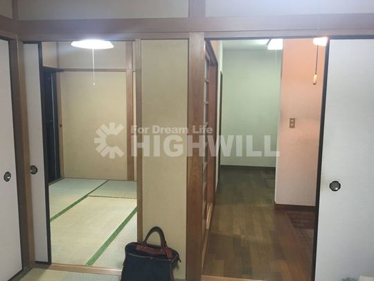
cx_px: 187
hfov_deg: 61.7
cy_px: 140
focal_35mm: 29
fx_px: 313
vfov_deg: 48.2
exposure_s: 1/33
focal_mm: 4.15
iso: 160
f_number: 2.2
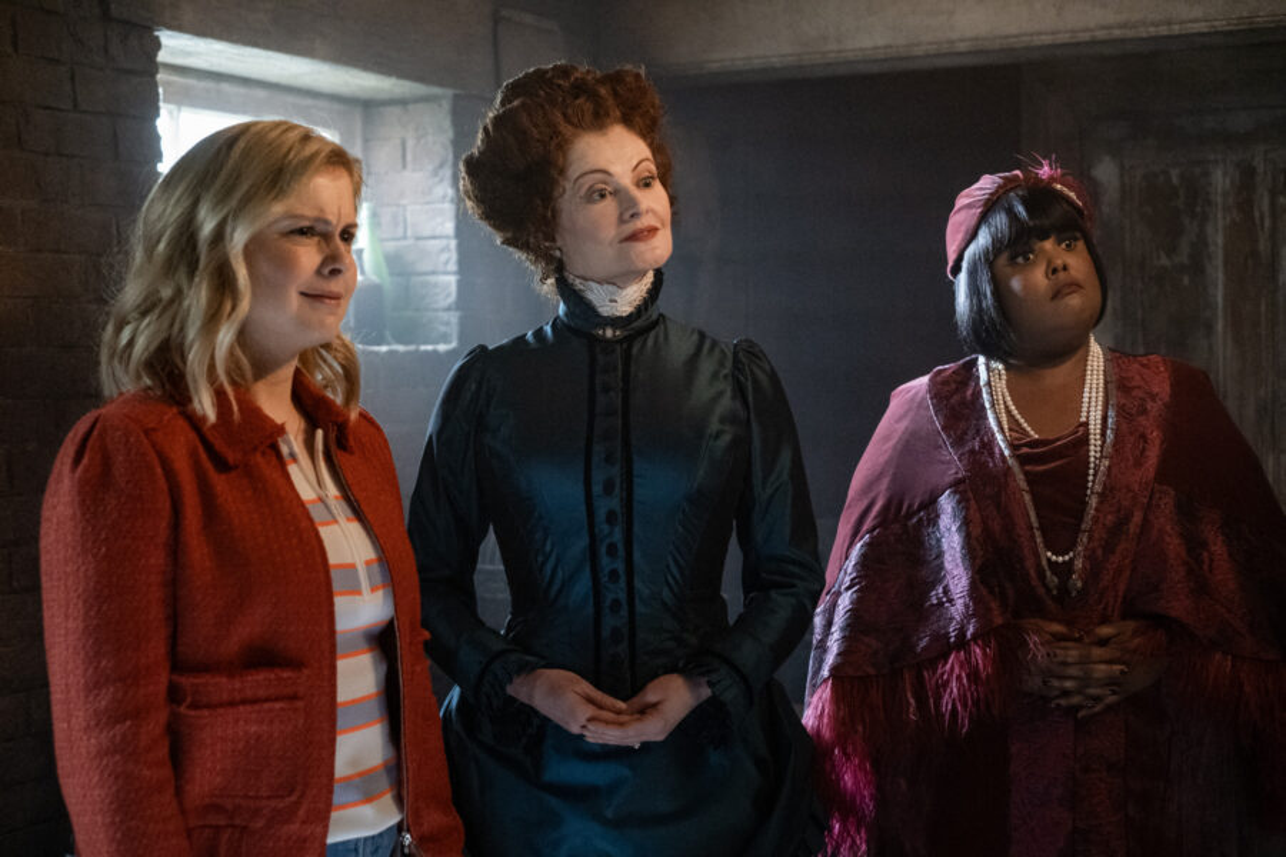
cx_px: 643
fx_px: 1893
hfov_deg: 37.5
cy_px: 428
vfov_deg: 25.5
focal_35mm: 53
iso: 6400
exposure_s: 1/125
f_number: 2.5
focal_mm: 35
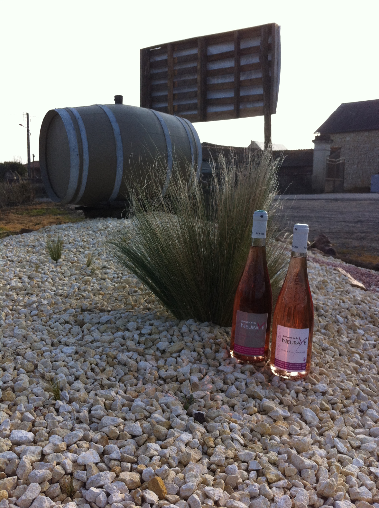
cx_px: 190
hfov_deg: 40.6
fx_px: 512
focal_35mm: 35
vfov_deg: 52.7
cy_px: 254
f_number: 2.8
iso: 80
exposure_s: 1/736
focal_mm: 3.85
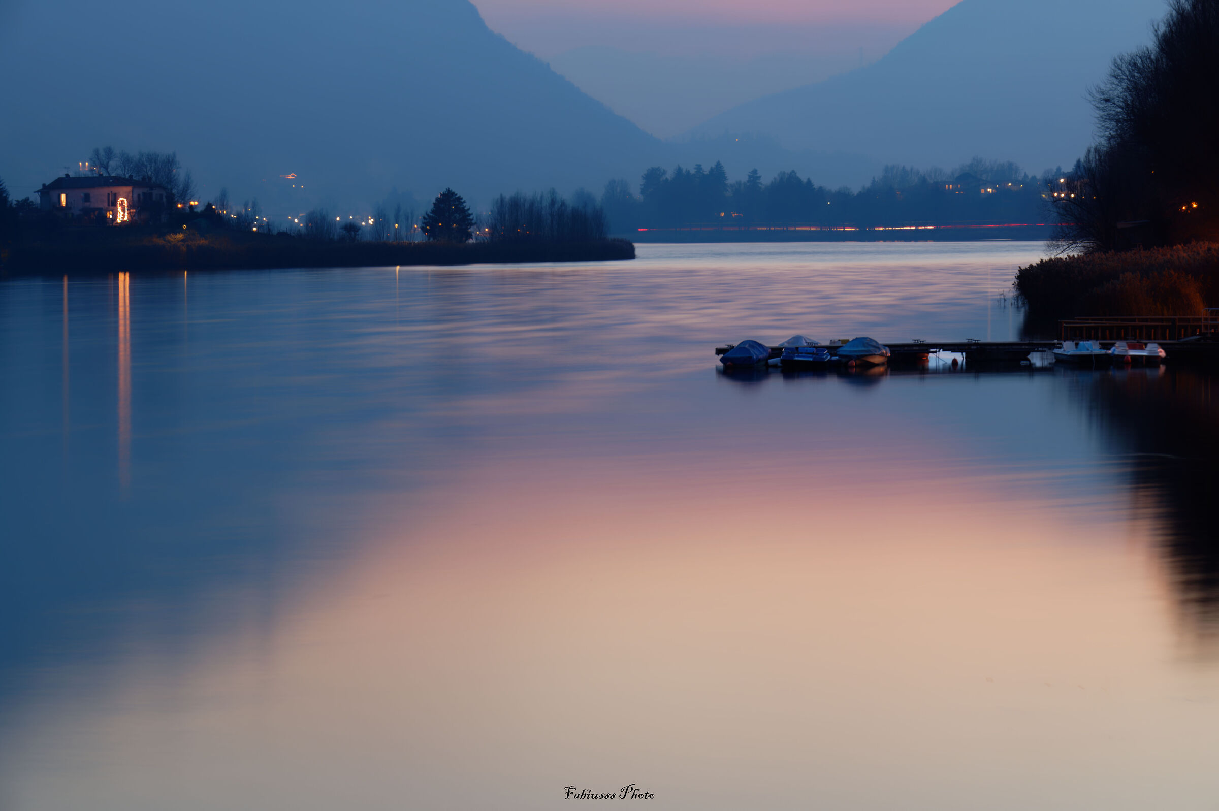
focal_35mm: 122
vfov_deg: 11.2
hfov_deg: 16.8
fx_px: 4128
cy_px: 406
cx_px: 610
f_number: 11
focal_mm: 122
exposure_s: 15
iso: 100
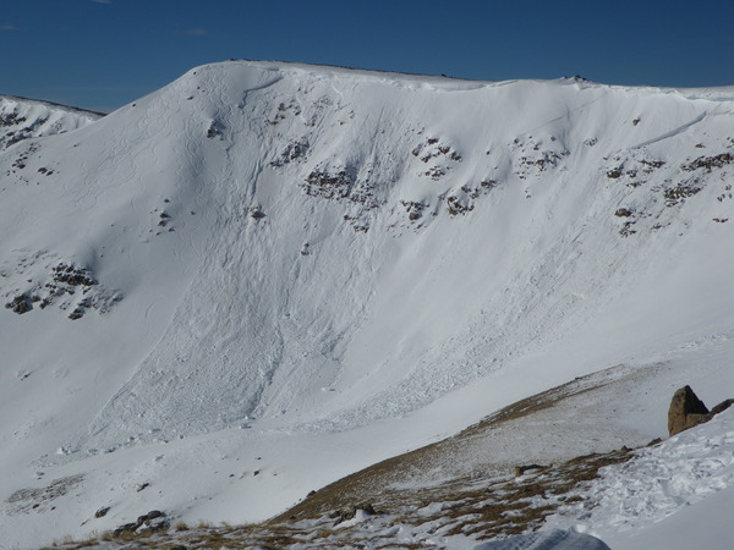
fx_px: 1315
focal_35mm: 62
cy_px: 275
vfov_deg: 23.7
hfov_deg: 31.2
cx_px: 367
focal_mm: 11.1
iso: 50
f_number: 5.5
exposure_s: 1/1250
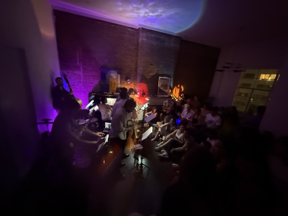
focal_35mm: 14
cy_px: 108
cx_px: 144
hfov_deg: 102.1
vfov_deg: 85.7
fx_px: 116
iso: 2500
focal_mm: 2.22
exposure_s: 1/30
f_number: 2.2
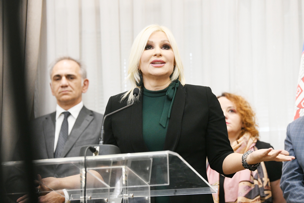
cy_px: 102
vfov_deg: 10.5
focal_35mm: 130
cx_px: 152
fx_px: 1098
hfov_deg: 15.8
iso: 4000
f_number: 4.5
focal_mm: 130
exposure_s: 1/200
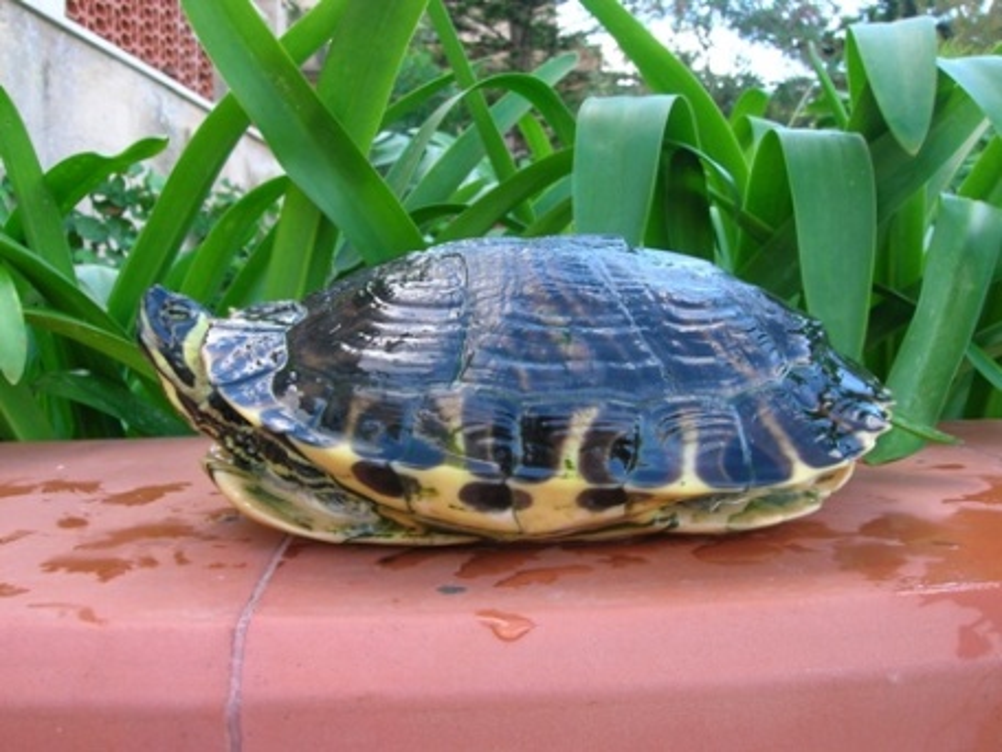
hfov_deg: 54.0
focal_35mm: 34
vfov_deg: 41.8
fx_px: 984
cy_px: 376
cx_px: 501
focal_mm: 5.7
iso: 50
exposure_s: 1/24.3
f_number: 4.9
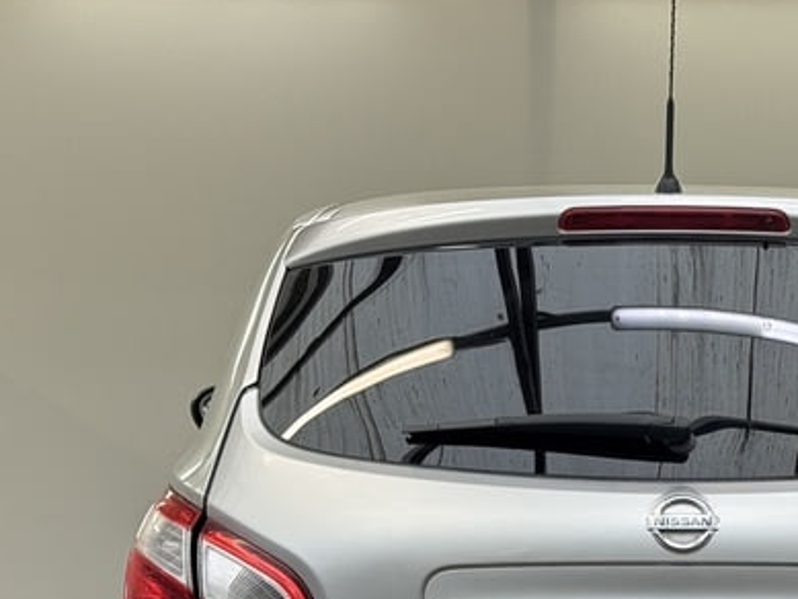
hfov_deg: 17.5
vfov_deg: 13.1
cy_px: 633
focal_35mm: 111
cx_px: 691
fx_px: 2560
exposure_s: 1/188
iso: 50
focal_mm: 6.76
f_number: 1.78
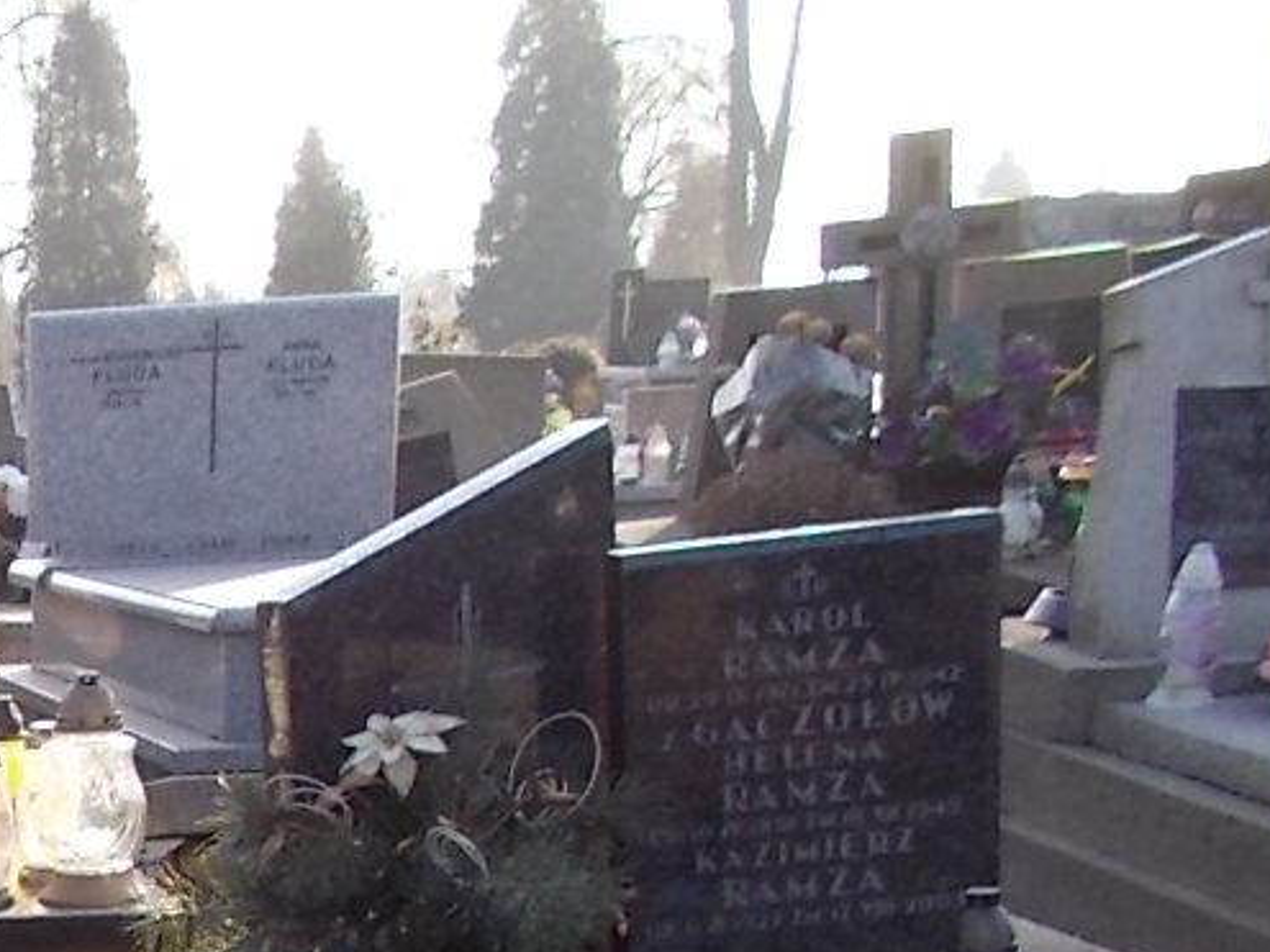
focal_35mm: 84
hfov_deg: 20.3
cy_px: 1270
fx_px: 3081
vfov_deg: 16.5
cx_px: -590
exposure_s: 1/160
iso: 80
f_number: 3.2
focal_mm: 4.6
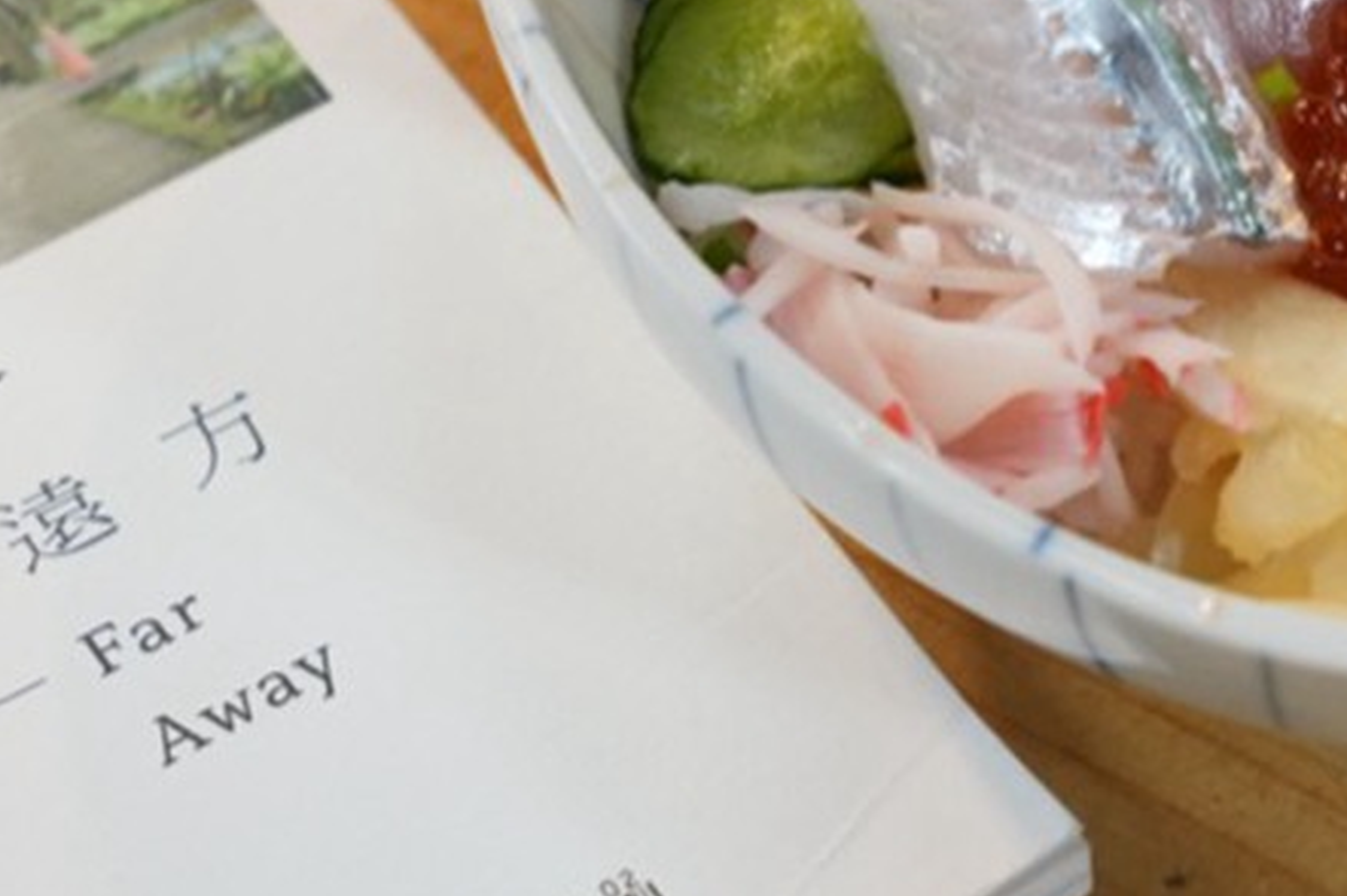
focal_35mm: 190
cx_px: 1454
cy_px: -190
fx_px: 7104
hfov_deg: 10.7
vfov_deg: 7.2
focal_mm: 70
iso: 3200
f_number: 6.3
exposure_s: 1/80
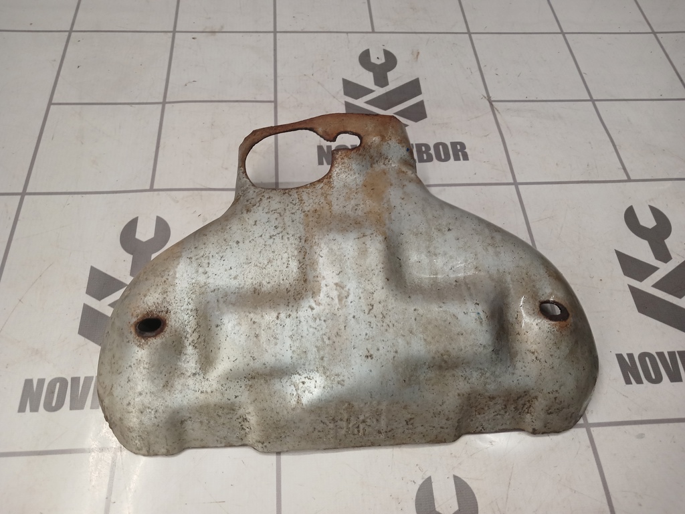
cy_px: 257
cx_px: 342
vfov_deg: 51.4
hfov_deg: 65.3
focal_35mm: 27
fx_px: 534
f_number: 1.8
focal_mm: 4
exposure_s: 1/50
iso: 80
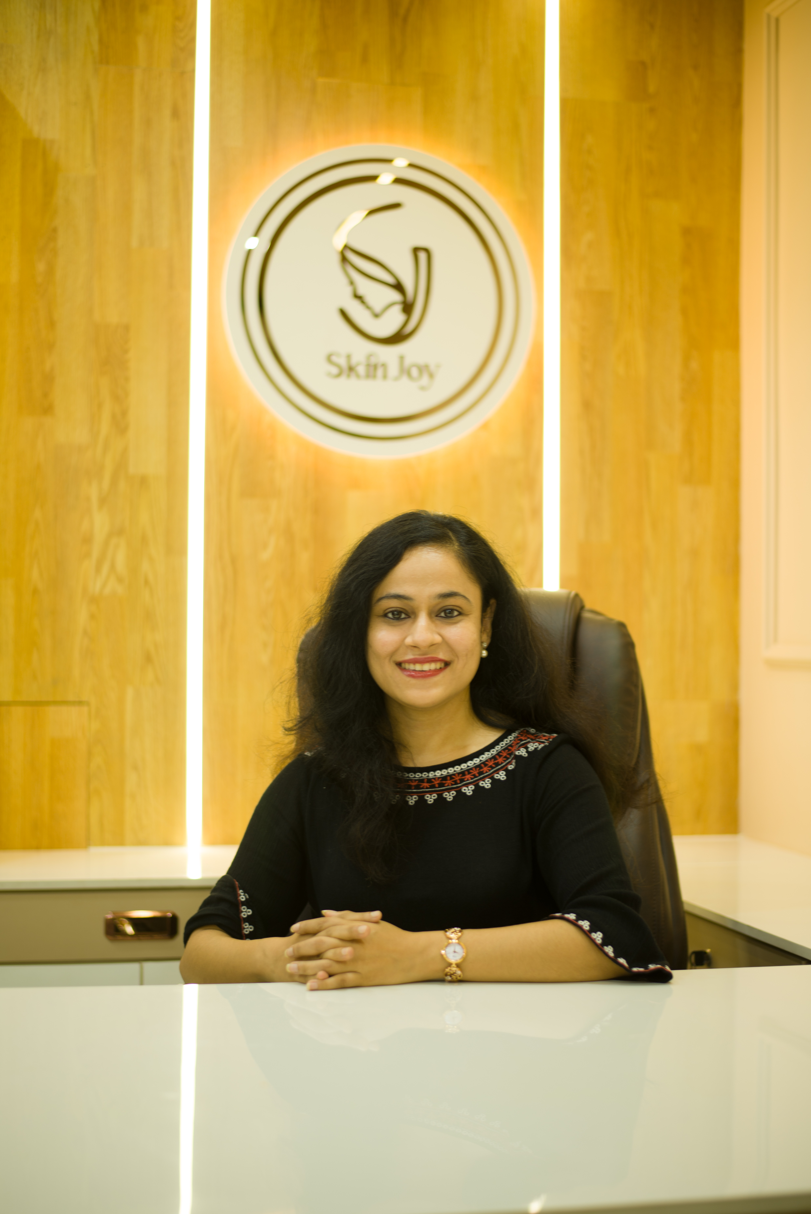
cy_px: 607
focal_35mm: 50
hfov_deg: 27.0
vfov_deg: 39.6
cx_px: 406
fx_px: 1688
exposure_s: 1/50
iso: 100
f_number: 1.8
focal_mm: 50
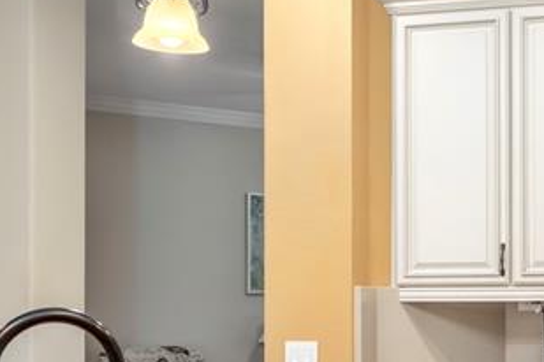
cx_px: 442
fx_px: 826
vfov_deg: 24.5
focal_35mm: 55
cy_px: 269
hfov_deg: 35.2
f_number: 9
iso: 250
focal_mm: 11
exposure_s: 1/2
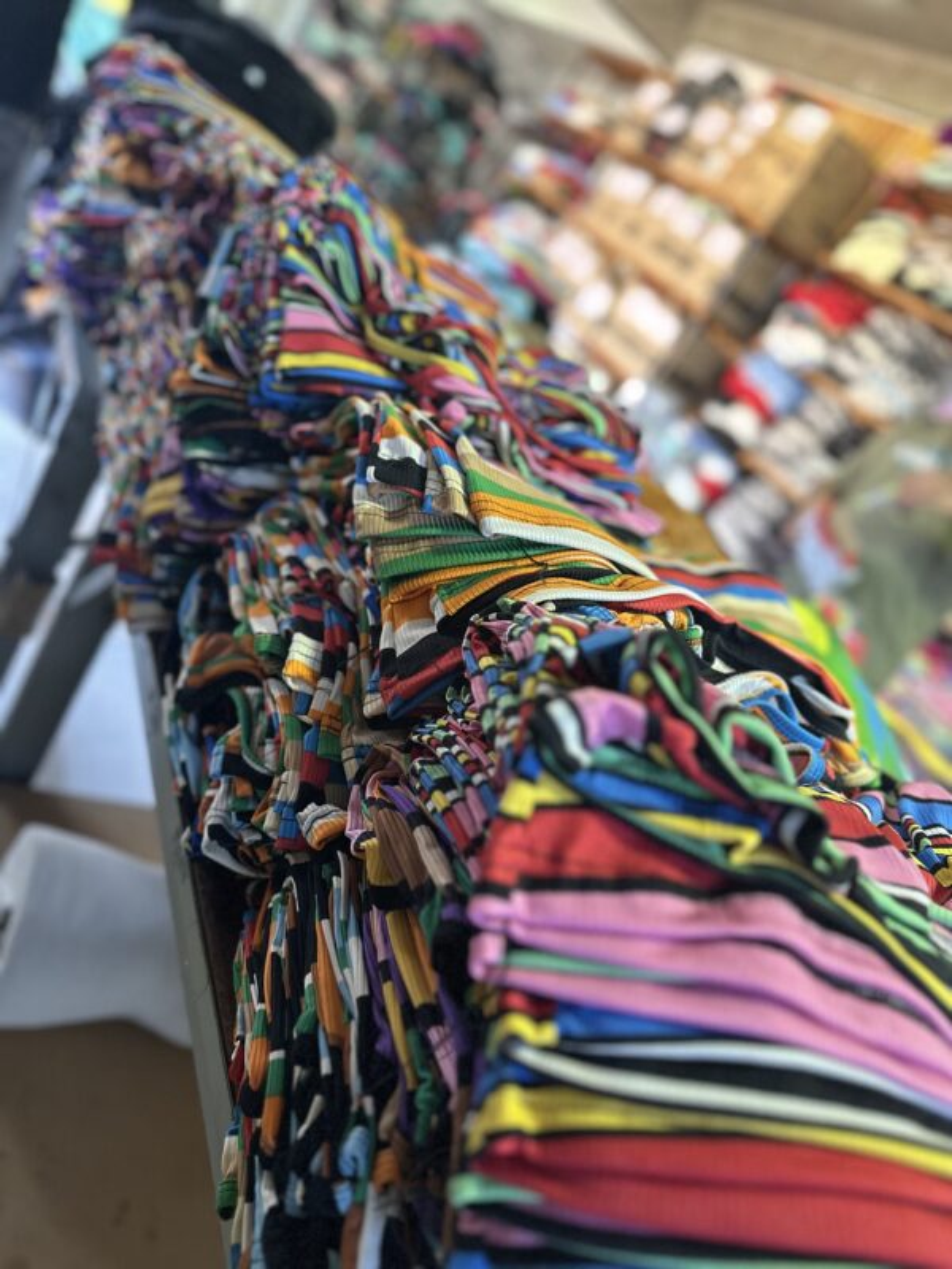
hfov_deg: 56.8
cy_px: 634
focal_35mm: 24
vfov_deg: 71.6
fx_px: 880
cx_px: 476
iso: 1000
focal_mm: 6.86
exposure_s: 1/33
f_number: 1.78
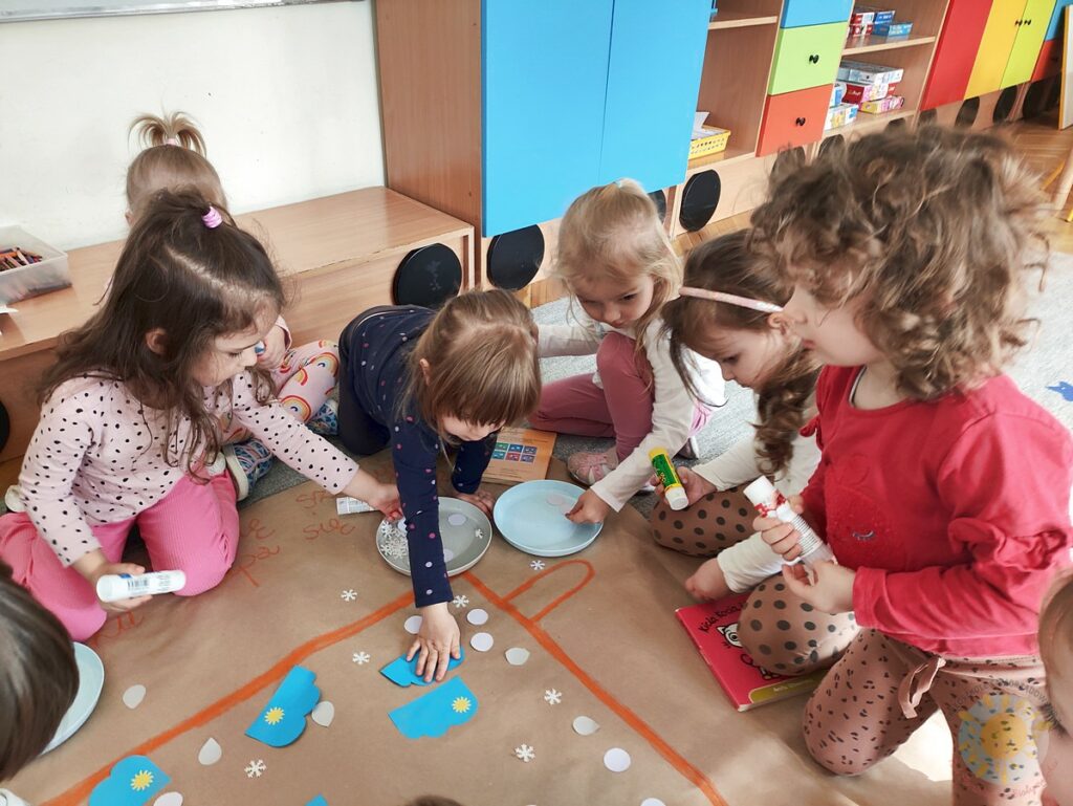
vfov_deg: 56.9
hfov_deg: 71.6
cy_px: 403
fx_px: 744
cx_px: 536
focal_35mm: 24
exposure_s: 1/50
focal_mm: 4.68
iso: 95
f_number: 1.8
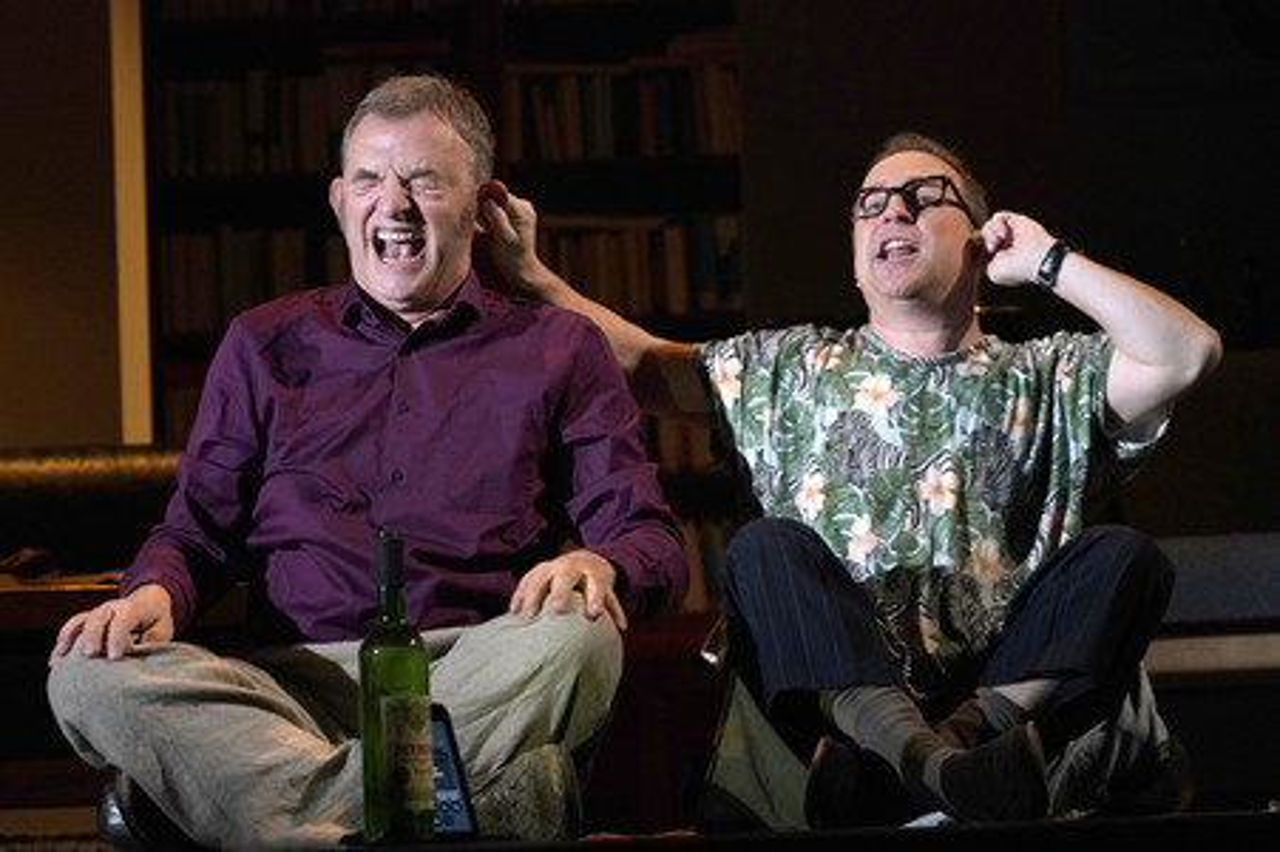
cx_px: 640
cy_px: 426
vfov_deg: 10.9
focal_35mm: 126
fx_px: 4477
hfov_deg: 16.3
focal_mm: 126
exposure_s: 1/125
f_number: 5.6
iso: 3200
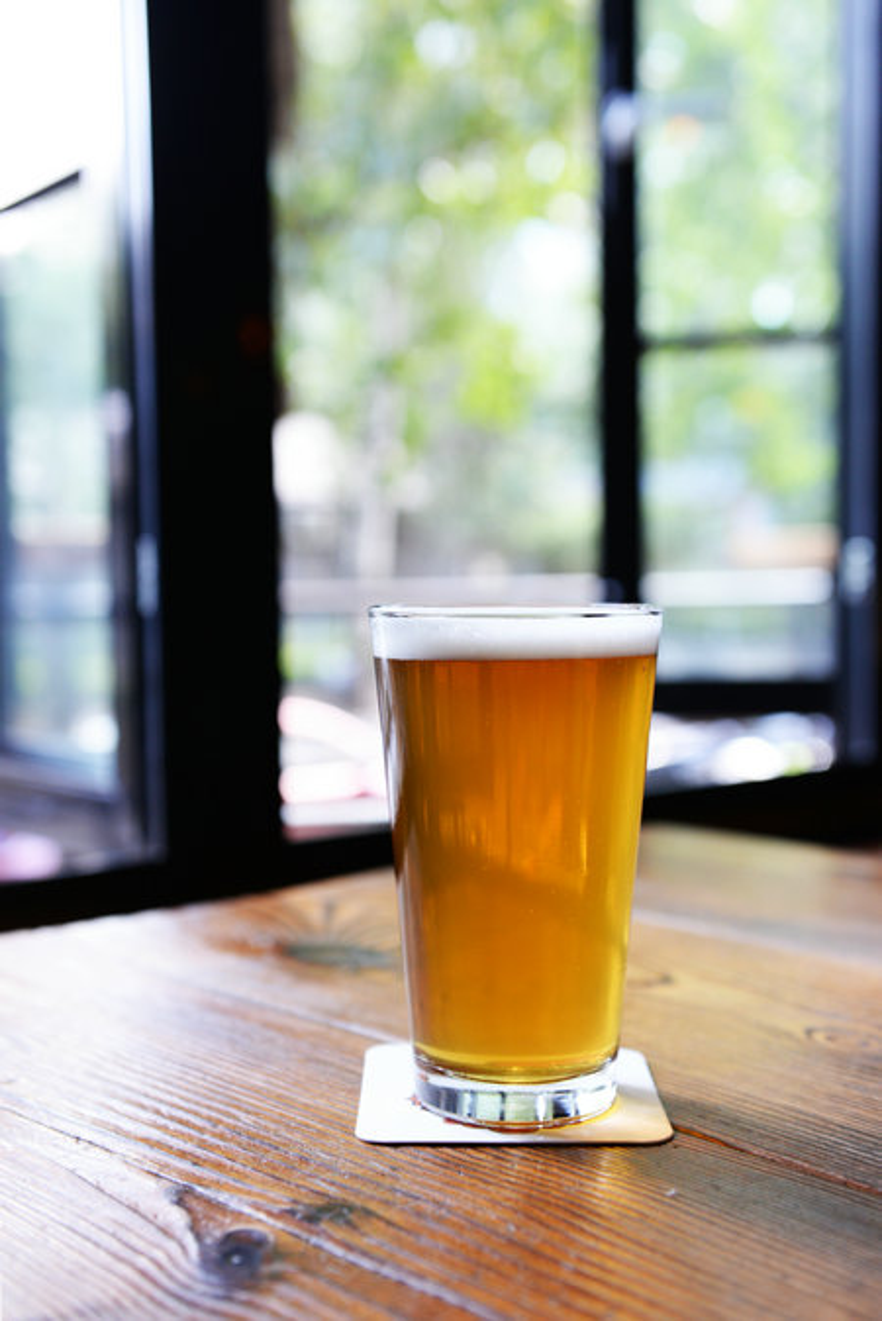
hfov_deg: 29.9
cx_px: 441
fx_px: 1652
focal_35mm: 45
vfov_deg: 43.6
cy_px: 660
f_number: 4
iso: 1000
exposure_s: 1/125
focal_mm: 45
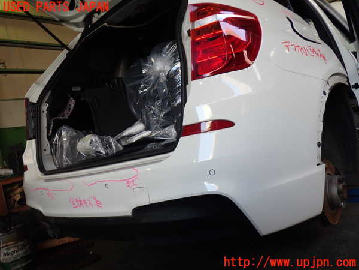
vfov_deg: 46.8
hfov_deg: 60.0
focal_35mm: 30
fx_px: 311
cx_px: 180
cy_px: 135
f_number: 2.3
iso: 160
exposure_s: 1/125
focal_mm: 5.4
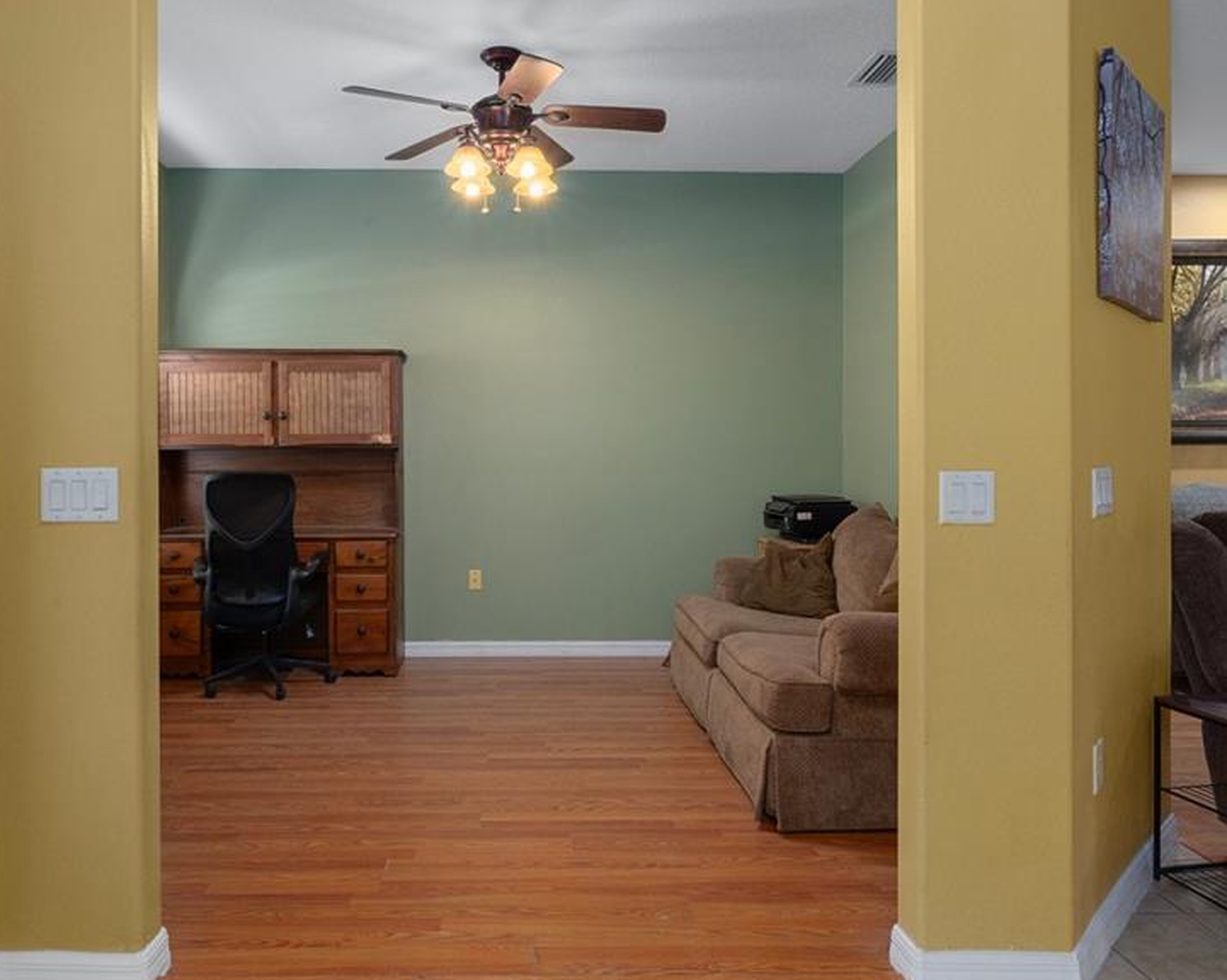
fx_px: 871
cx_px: 521
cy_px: 429
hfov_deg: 69.9
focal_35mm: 24
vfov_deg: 58.5
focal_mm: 12
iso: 320
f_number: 8
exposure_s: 1/2
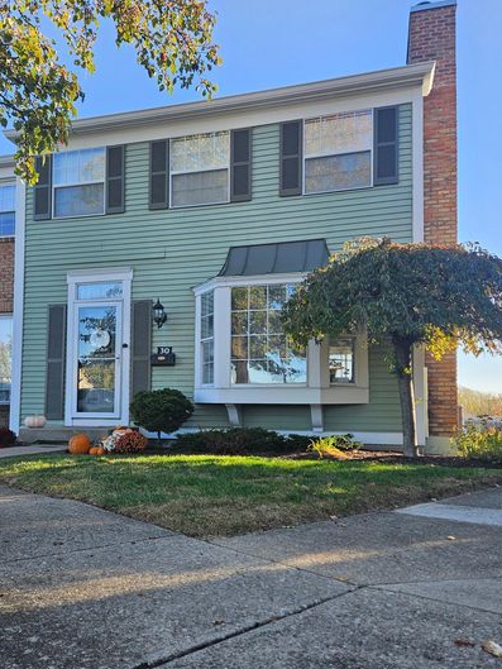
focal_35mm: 29
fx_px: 561
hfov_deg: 48.1
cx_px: 217
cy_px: 380
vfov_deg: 61.4
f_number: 1.8
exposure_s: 1/375
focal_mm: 5.4
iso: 25
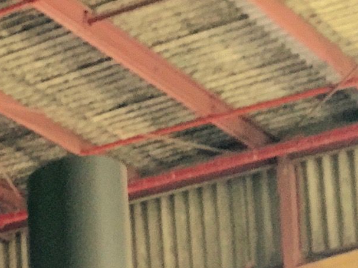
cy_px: 702
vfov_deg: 8.5
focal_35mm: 156
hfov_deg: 11.0
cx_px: -456
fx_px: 1613
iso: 125
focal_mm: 4.15
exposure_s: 1/15
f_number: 2.2
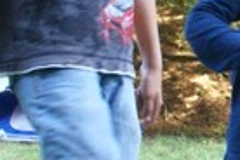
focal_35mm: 209
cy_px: 92
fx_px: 1393
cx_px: 461
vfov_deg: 6.6
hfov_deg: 9.3
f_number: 5
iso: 800
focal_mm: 30
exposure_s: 1/125
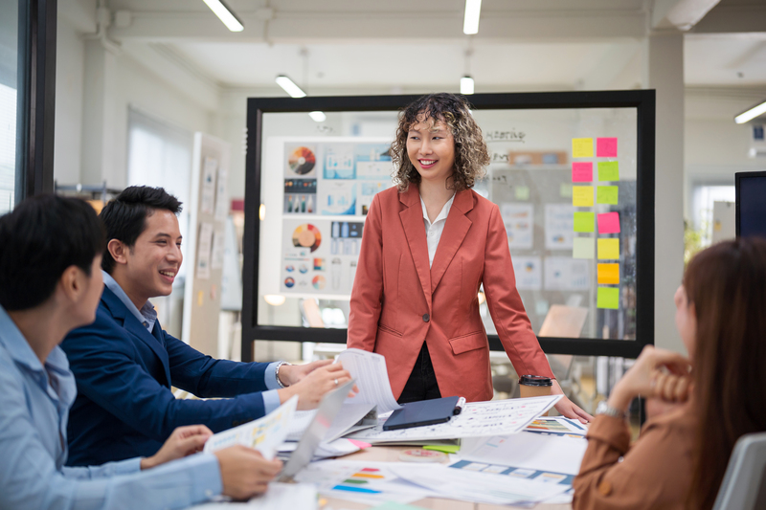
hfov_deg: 39.6
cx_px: 383
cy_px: 255
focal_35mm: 50
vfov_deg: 27.0
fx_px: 1064
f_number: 1.4
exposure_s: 1/500
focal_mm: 50
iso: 250
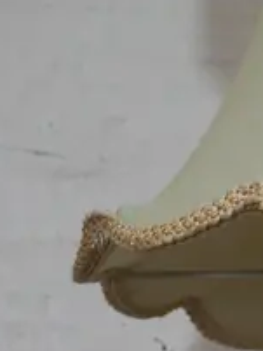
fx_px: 1548
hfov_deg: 9.4
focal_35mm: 153
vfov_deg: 12.7
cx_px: 429
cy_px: 356
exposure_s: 1/80
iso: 200
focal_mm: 15
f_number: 3.6
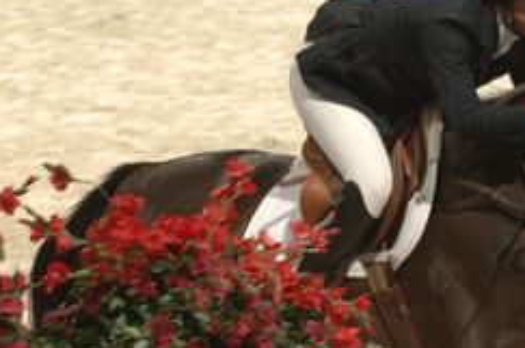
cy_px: 228
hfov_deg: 4.7
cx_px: 445
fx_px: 6331
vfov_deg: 3.1
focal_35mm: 435
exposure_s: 1/250
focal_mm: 110
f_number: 5
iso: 320
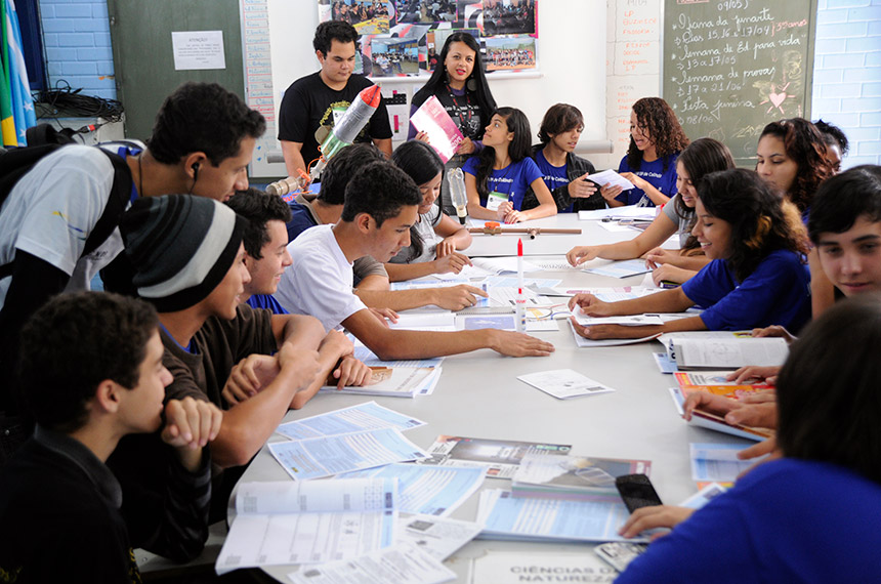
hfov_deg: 43.7
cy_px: 292
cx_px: 440
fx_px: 1099
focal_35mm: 45
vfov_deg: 29.7
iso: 3200
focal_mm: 45
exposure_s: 1/250
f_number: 3.5
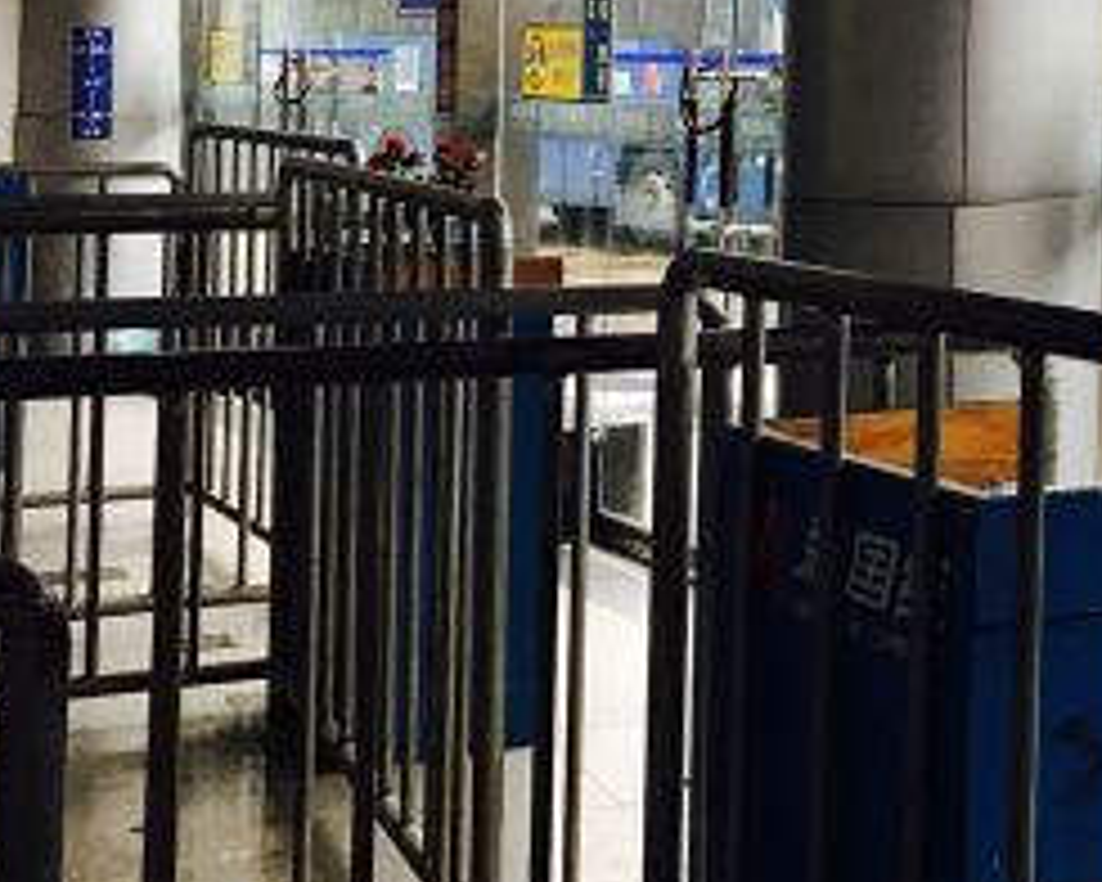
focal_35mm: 78
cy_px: 7
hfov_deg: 22.3
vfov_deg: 19.1
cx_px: 1367
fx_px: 2544
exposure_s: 1/30
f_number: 1.8
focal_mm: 3.99
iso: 32
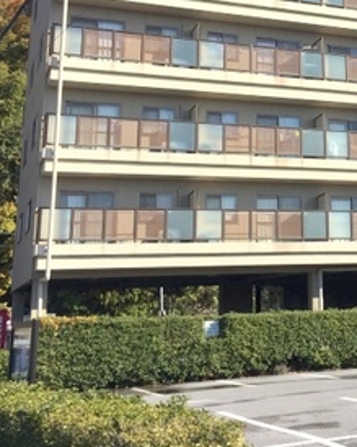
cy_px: 91
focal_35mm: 62
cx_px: 396
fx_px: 819
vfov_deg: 29.8
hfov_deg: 23.1
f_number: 2.2
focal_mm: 4.15
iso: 32
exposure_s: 1/1883
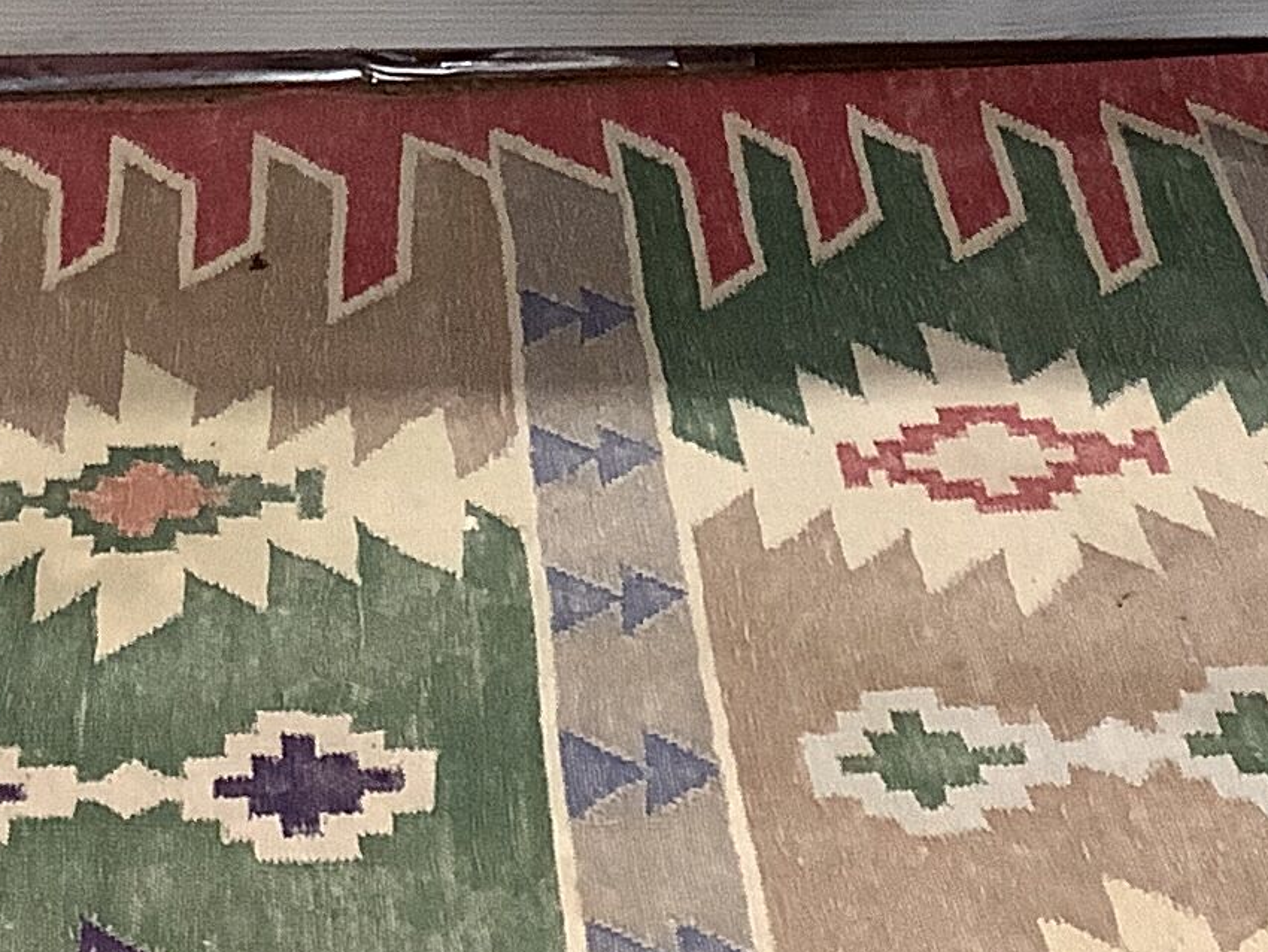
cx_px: 621
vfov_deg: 11.9
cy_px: -472
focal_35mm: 119
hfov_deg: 16.5
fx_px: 4360
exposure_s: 1/60
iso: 160
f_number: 2.4
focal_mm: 3.3
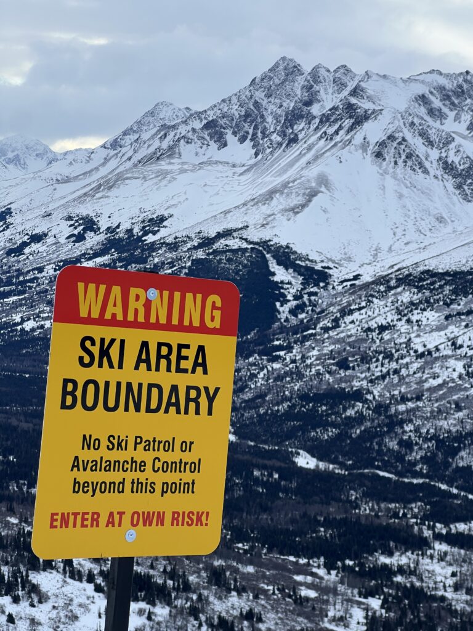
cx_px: 236
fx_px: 1403
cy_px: 316
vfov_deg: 25.3
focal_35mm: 77
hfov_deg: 19.1
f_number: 2.8
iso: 32
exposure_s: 1/595
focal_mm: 9
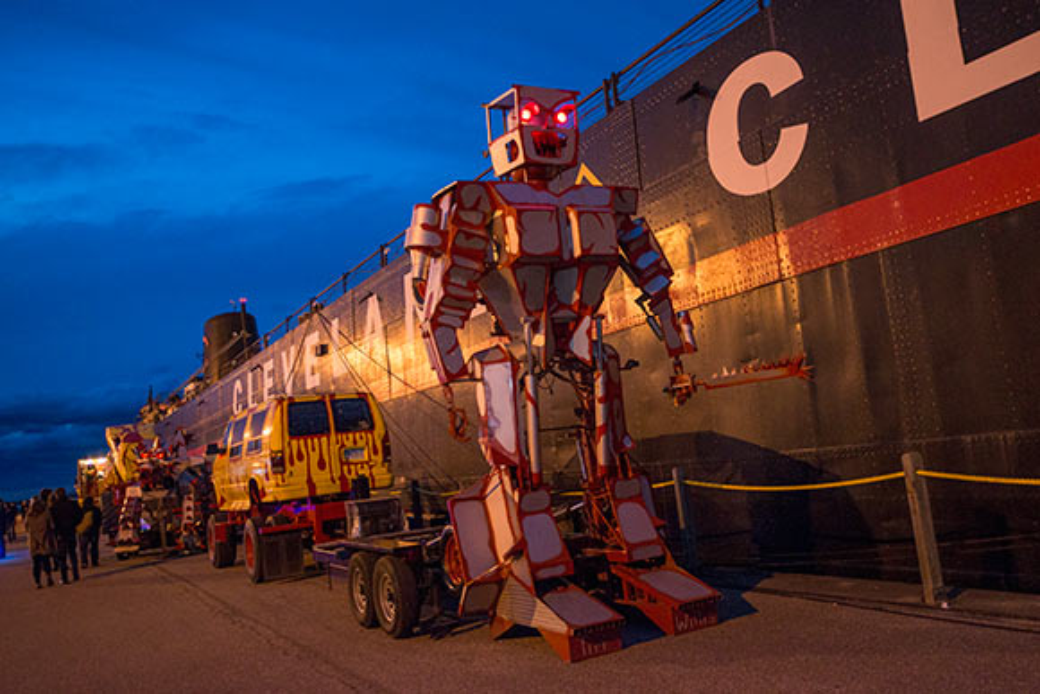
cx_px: 520
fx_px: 867
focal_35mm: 30
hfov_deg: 61.9
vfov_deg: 43.6
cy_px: 347
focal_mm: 30
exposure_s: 1/125
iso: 1250
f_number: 2.8
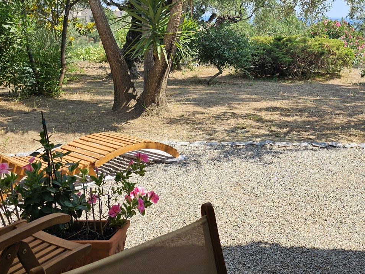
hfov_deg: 39.9
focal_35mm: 46
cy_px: 76
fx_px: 485
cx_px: 281
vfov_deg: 31.1
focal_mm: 6.3
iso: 10
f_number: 1.7
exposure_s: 1/406
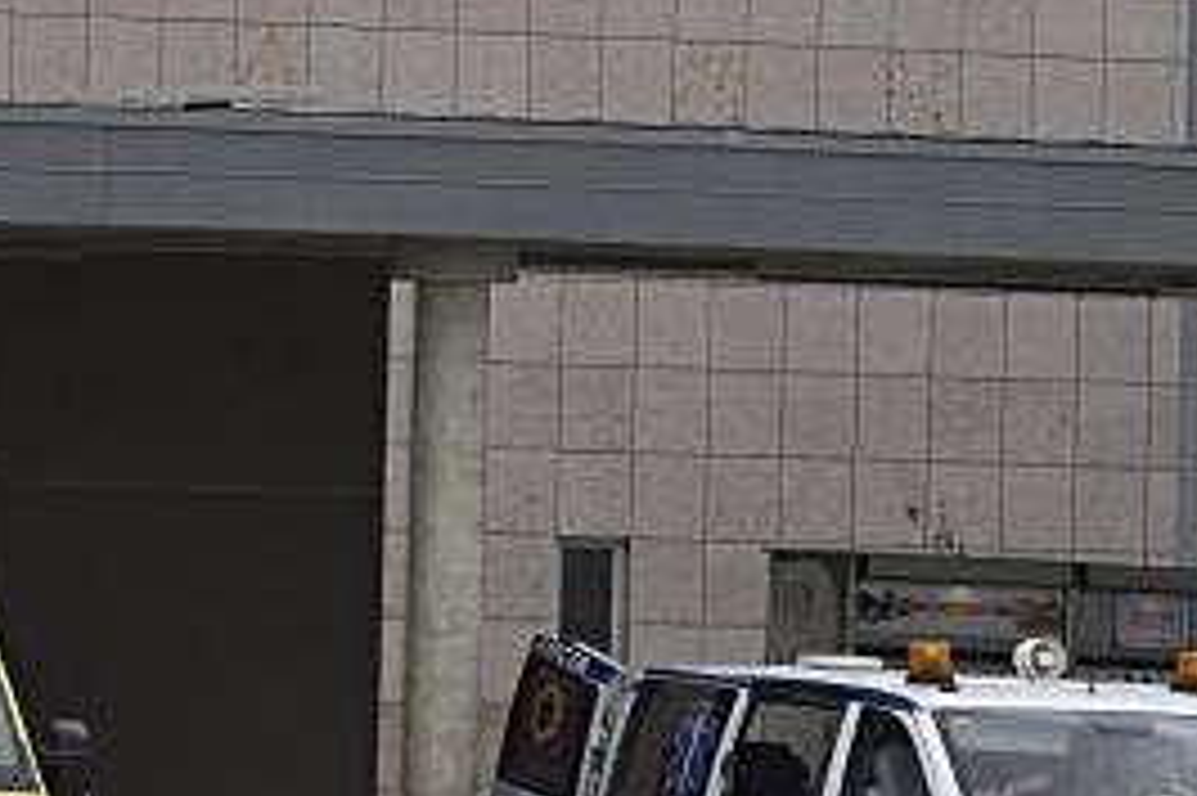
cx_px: 27
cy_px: 553
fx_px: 14188
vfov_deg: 3.2
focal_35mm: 427
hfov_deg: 4.8
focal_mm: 70
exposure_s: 1/250
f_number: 9
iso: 100
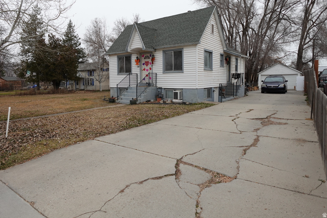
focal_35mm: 23
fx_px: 209
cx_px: 140
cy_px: 93
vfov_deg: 54.9
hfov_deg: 75.6
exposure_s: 1/1600
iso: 125
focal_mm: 7.6
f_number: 2
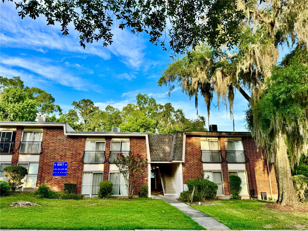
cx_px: 154
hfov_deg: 71.6
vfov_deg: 56.8
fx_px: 214
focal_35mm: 24
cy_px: 116
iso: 80
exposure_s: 1/1524
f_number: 1.78
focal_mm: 6.76
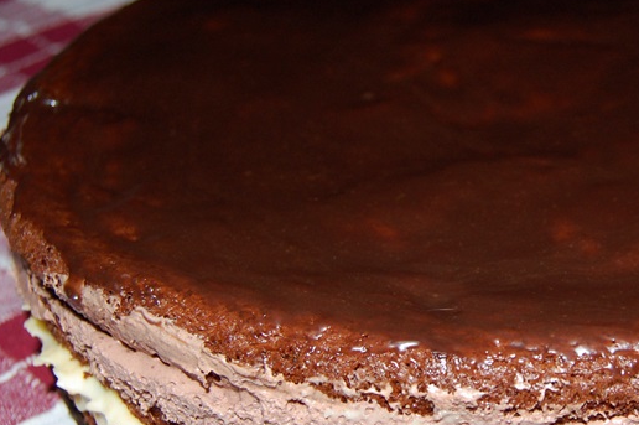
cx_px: 482
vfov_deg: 20.0
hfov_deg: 29.2
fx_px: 1206
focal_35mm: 68
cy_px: 226
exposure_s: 1/60
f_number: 5.6
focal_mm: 26
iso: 400
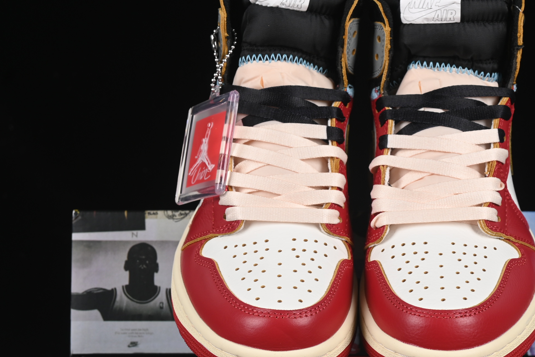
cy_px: 223
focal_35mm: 108
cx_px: 348
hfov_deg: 18.9
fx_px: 1605
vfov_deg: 12.7
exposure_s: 1/80
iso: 160
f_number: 8
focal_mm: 50
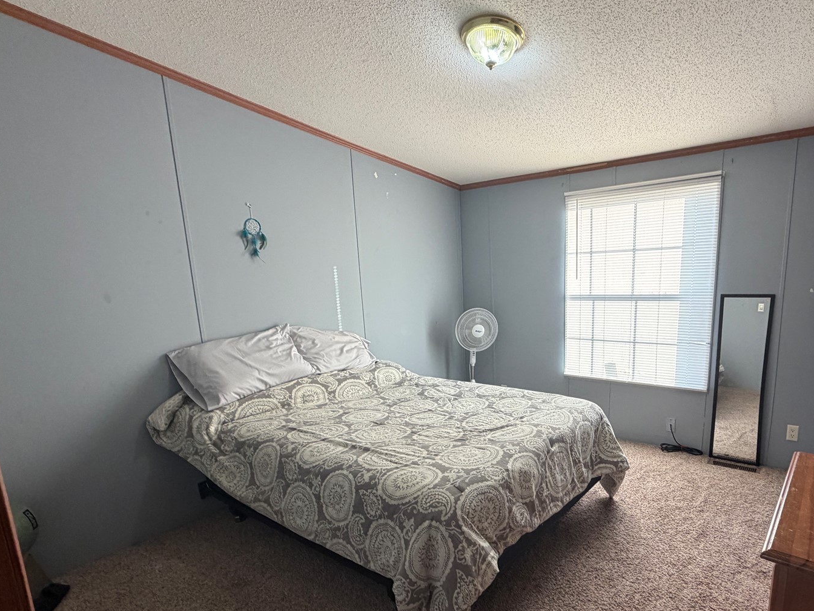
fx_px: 470
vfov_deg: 65.4
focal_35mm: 20
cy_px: 366
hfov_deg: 80.6
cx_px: 497
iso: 250
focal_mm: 2.22
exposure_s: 1/121
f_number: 2.2
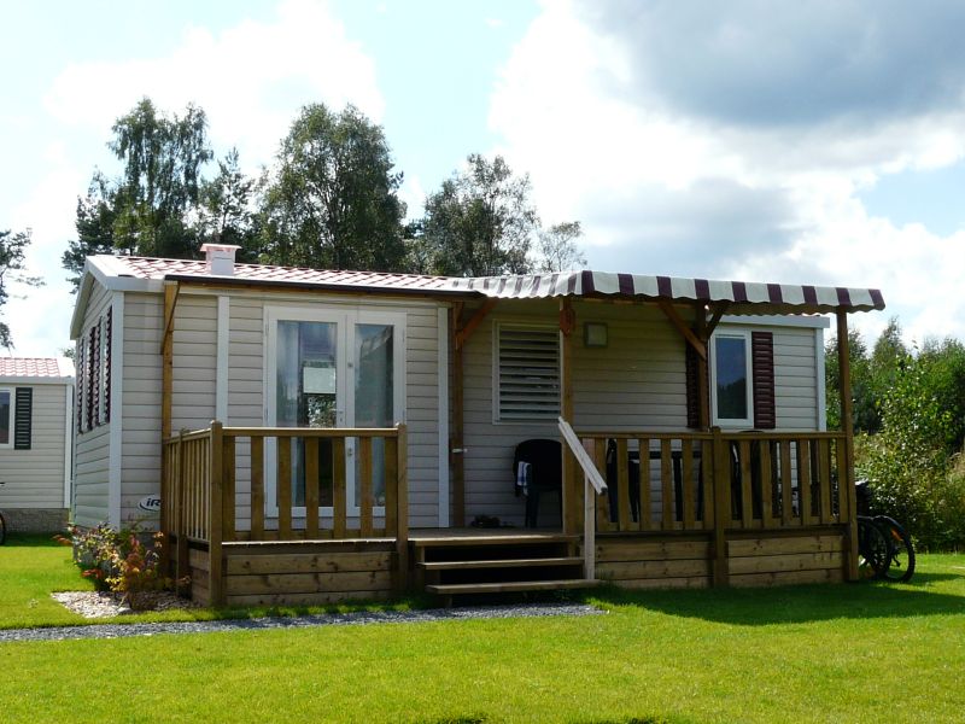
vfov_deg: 32.2
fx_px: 1254
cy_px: 362
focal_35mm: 45
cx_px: 482
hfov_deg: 42.1
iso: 100
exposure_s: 1/320
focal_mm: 4.6
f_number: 5.6
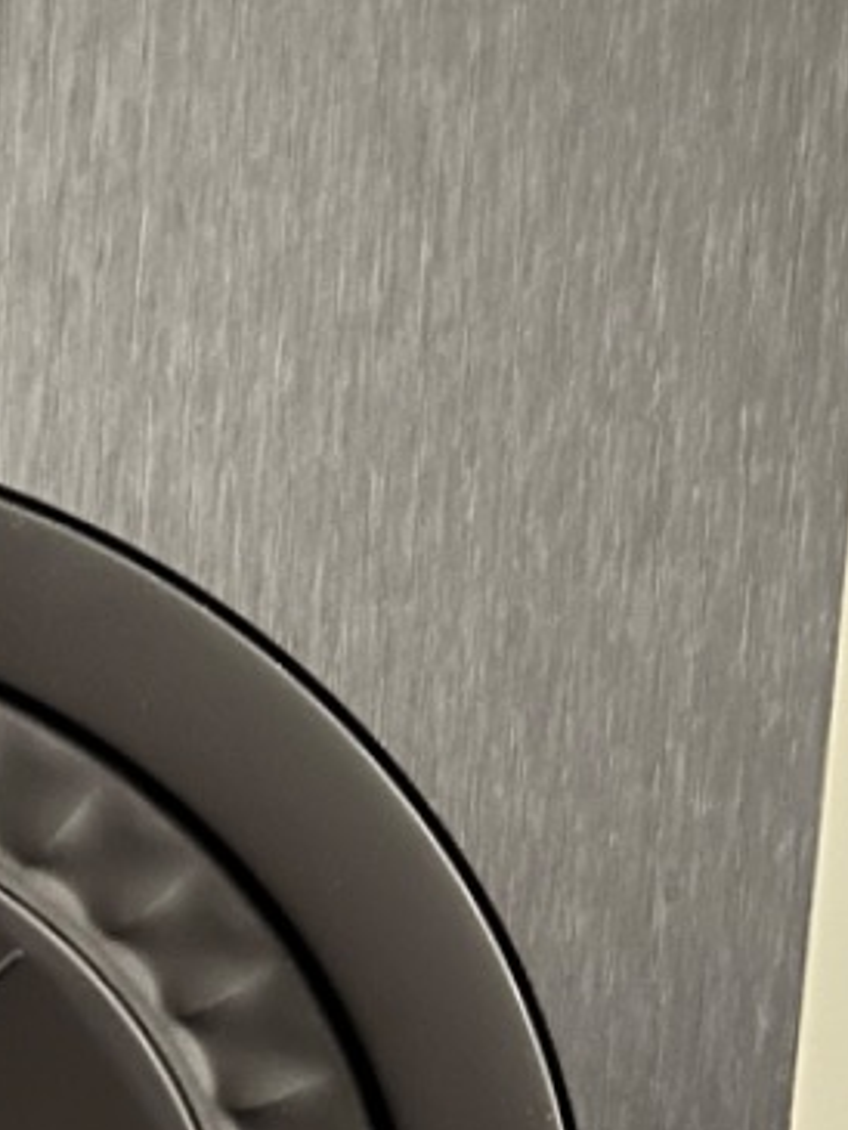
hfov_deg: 18.0
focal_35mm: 77
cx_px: -226
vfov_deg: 24.8
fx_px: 2514
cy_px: 938
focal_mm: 5.1
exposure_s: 1/12
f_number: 1.6
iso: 640
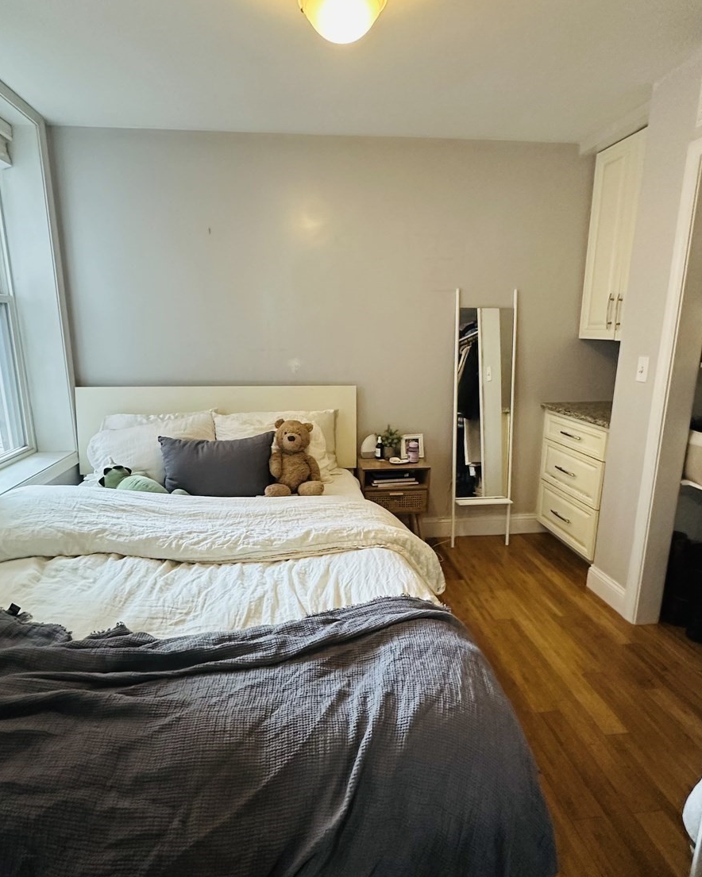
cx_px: 333
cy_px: 434
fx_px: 493
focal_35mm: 19
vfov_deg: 83.3
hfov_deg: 70.8
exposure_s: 1/60
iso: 400
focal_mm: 2.22
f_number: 2.2
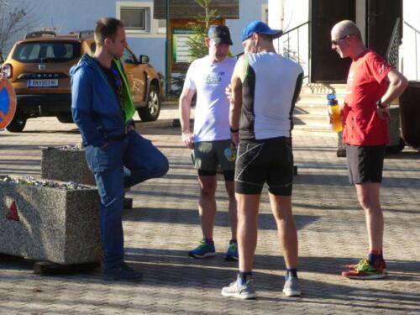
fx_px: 1832
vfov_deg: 9.8
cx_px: 210
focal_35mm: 151
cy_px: 158
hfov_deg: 13.1
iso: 80
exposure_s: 1/125
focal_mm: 27.1
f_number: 5.4
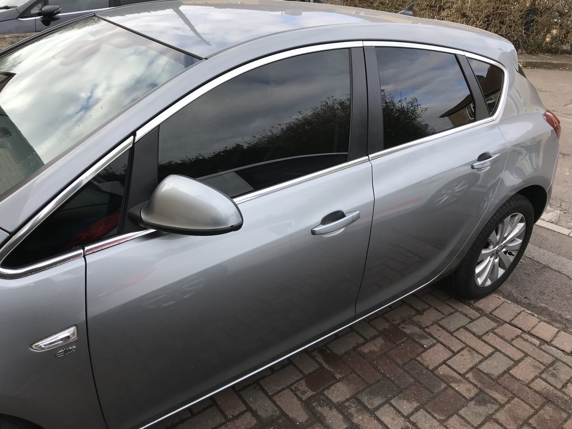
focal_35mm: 28
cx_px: 286
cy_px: 214
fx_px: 463
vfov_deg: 49.7
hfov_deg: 63.4
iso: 20
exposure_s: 1/591
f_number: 1.8
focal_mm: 3.99
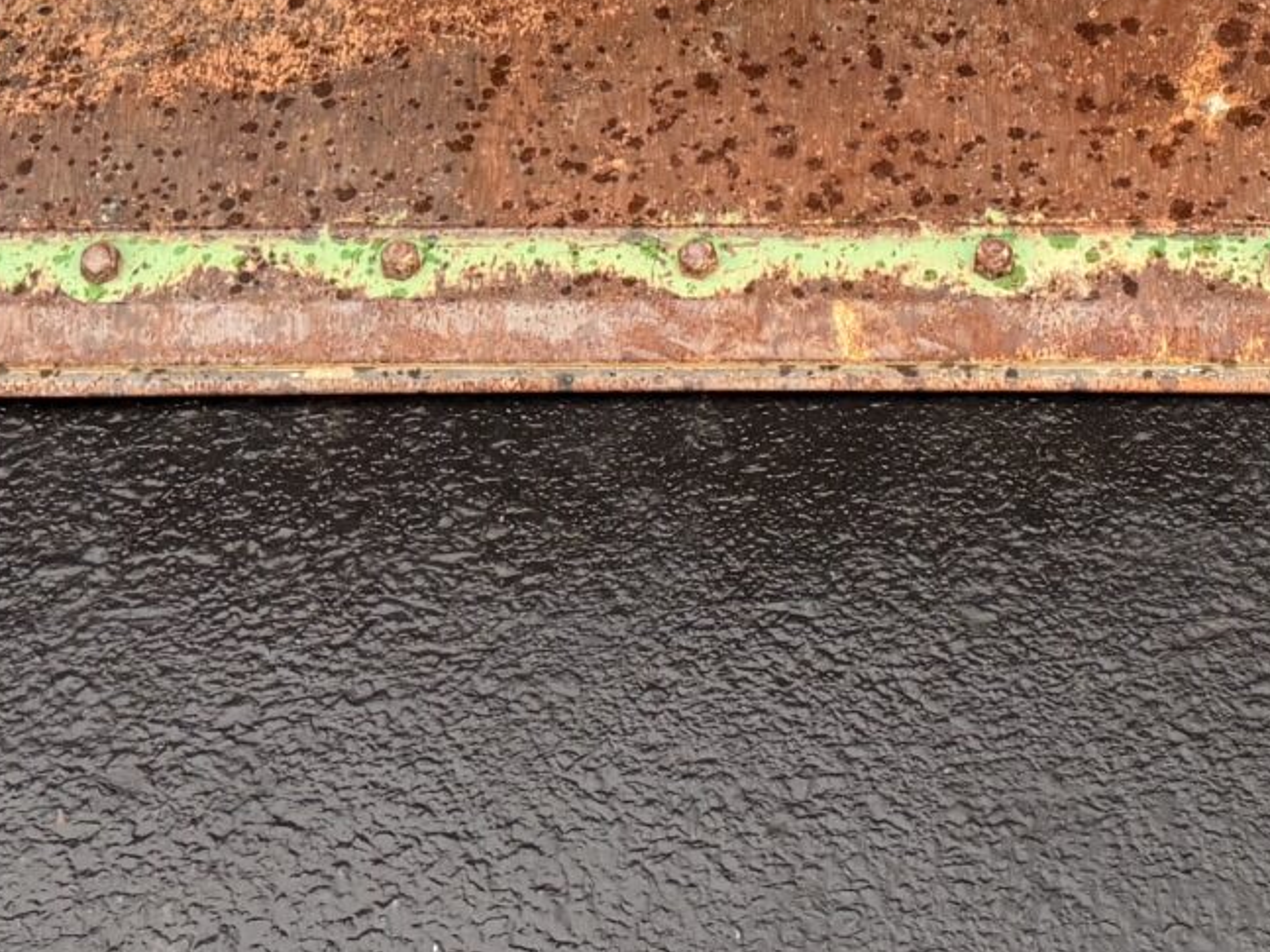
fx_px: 3485
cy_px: -251
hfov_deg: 20.5
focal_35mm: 95
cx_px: 917
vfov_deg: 14.9
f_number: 1.78
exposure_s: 1/204
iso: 125
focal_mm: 6.76
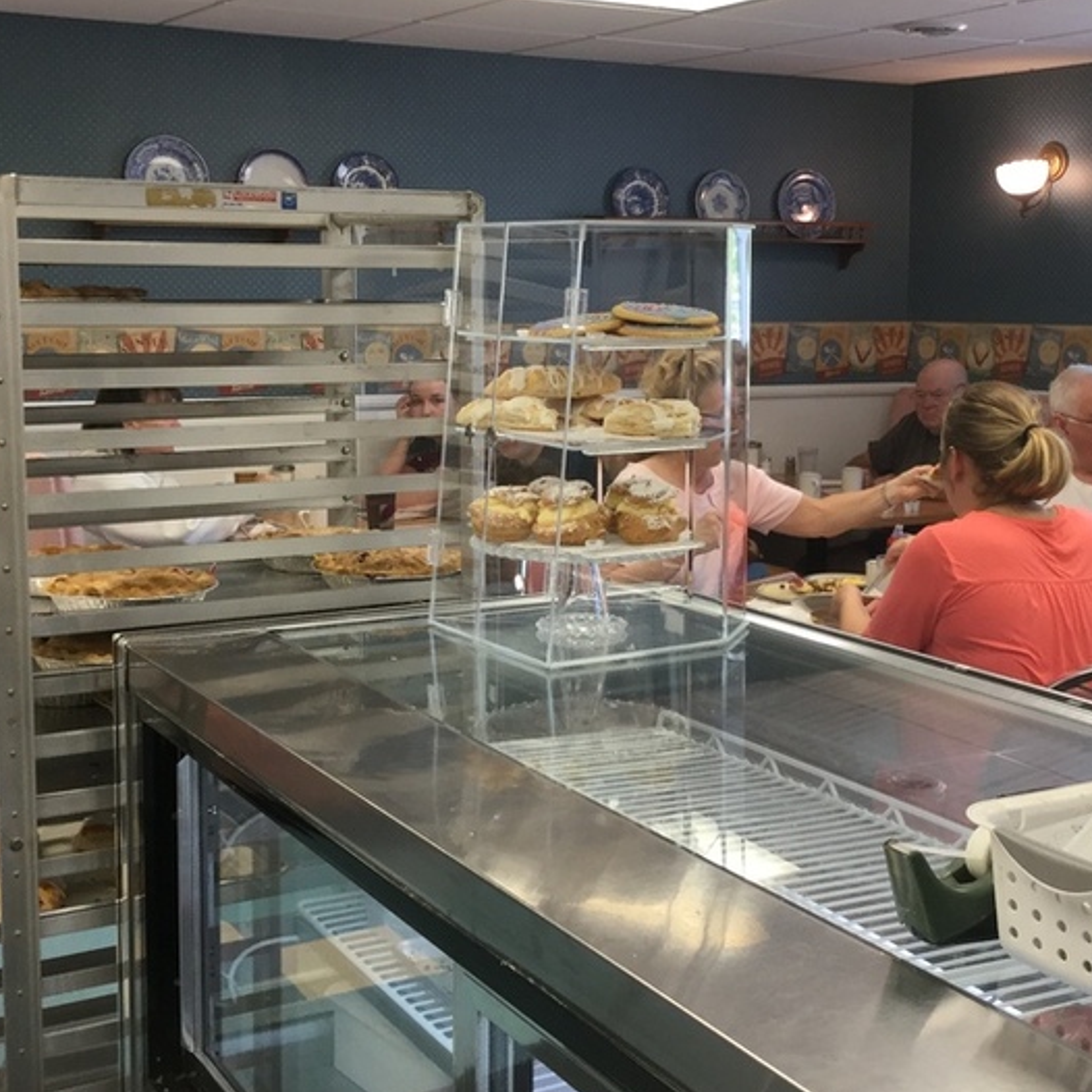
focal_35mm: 50
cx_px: 604
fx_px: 1785
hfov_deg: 34.0
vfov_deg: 34.0
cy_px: 504
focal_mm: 3.3
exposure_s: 1/33
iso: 25
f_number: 2.4
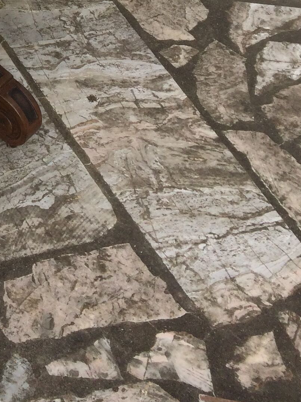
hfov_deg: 15.7
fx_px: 1020
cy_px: -199
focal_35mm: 88
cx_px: -128
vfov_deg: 19.4
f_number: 2.2
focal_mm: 4.15
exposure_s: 1/1709
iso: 32
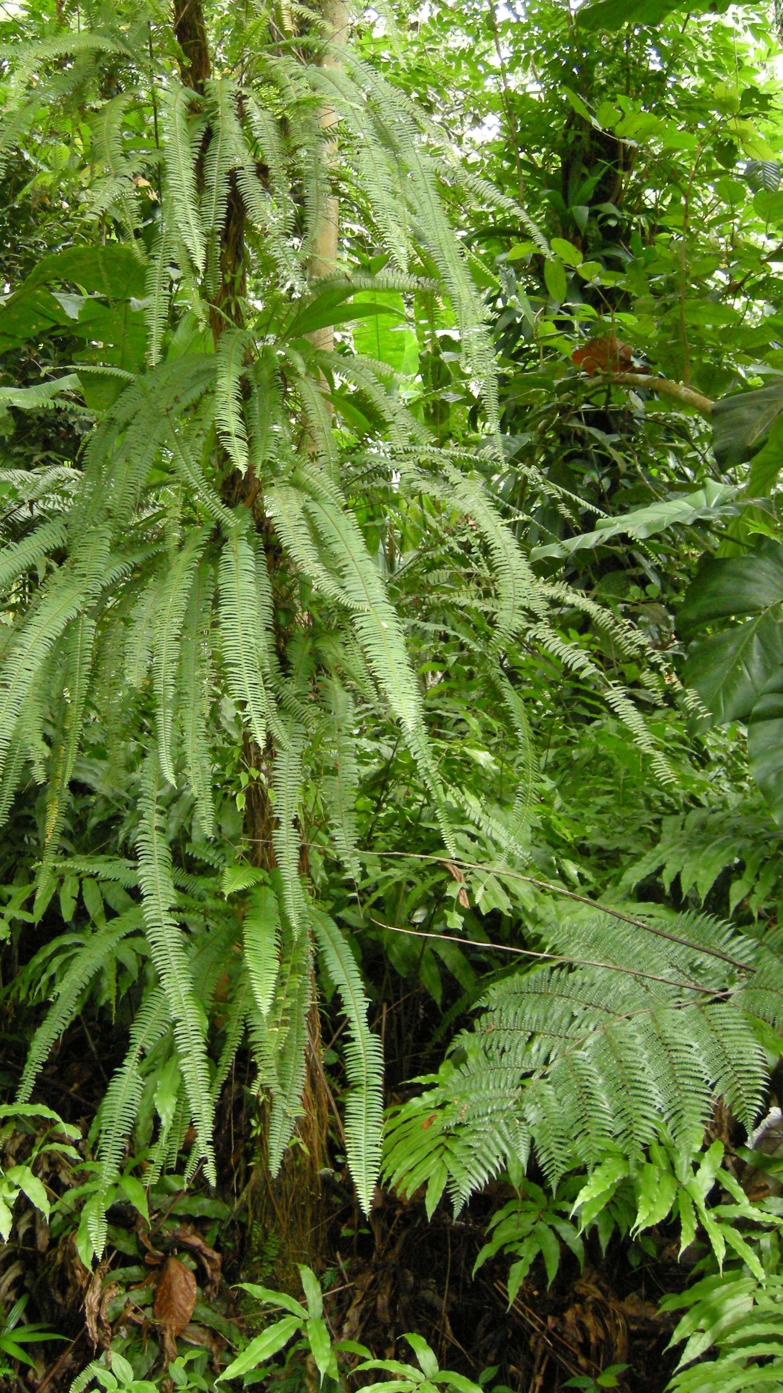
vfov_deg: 40.5
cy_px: 585
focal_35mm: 51
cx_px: 197
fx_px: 1883
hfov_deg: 23.3
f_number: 2.7
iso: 264
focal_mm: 7.5
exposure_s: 1/61
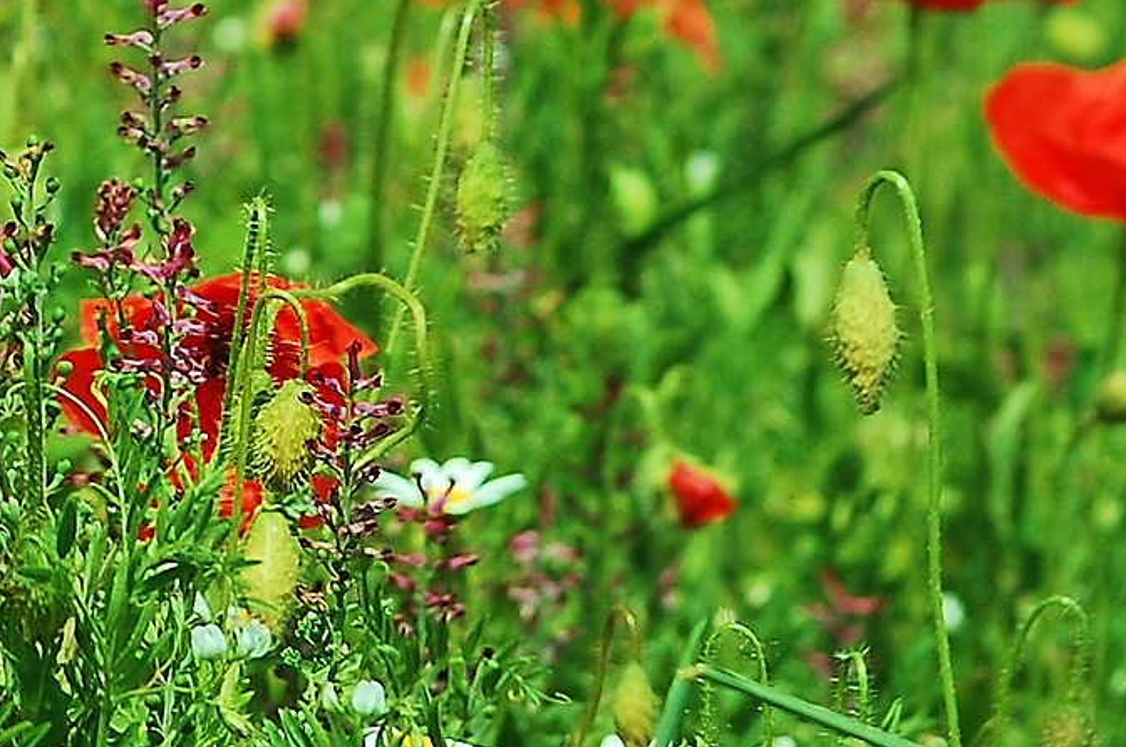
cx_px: -647
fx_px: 13055
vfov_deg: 3.3
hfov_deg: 4.9
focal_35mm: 418
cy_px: -456
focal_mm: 78
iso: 200
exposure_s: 1/500
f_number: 5.6
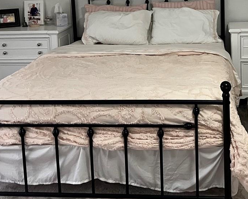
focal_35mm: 59
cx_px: 171
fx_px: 433
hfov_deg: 31.6
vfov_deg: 25.0
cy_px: 18
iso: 500
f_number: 1.5
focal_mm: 5.7
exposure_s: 1/60
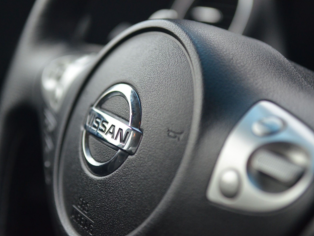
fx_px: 653
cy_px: 118
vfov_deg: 20.4
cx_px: 143
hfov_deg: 27.0
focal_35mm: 72
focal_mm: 44
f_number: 2.8
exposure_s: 1/500
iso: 1400
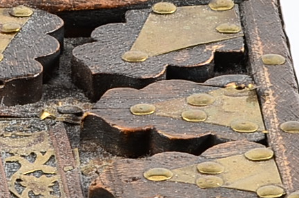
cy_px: 353
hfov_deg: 2.8
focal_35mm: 725
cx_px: -403
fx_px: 6009
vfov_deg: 1.9
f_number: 13
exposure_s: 1/160
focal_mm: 85
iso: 100
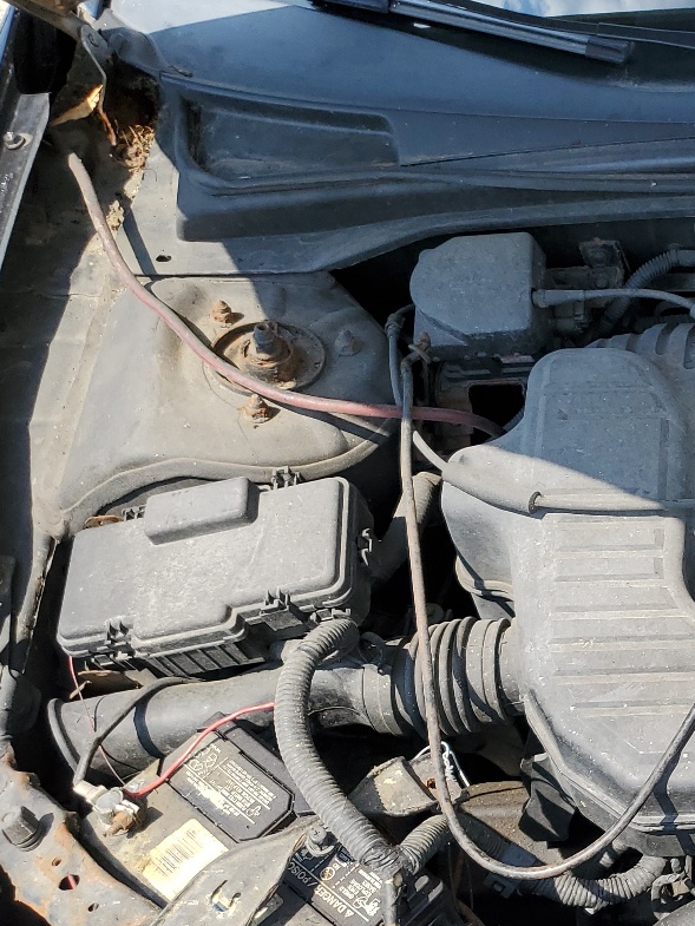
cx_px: 889
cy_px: 551
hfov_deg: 24.3
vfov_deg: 36.0
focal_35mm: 53
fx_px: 1418
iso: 50
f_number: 1.5
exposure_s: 1/1250
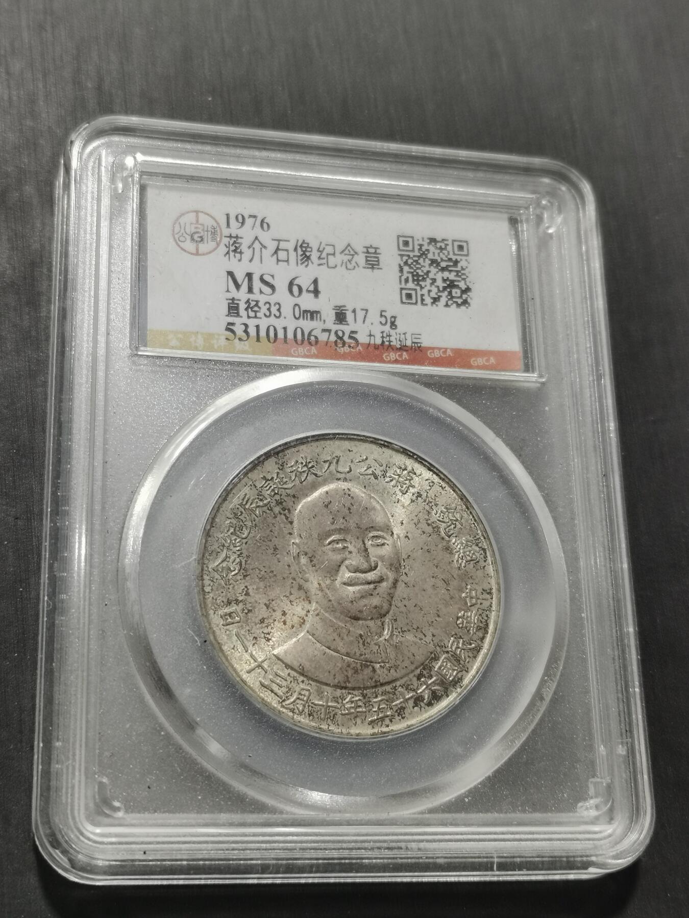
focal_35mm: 55
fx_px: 1460
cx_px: 344
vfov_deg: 34.9
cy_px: 459
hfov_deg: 26.6
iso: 100
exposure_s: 1/100
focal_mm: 5.58
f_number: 1.8
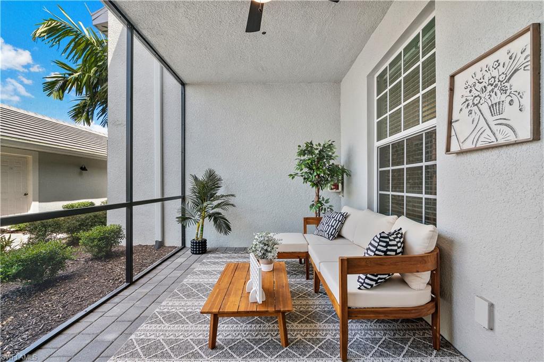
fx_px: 242
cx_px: 272
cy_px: 181
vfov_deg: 73.7
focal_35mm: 16
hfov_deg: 96.8
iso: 500
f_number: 9.5
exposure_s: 1/90
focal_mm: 16
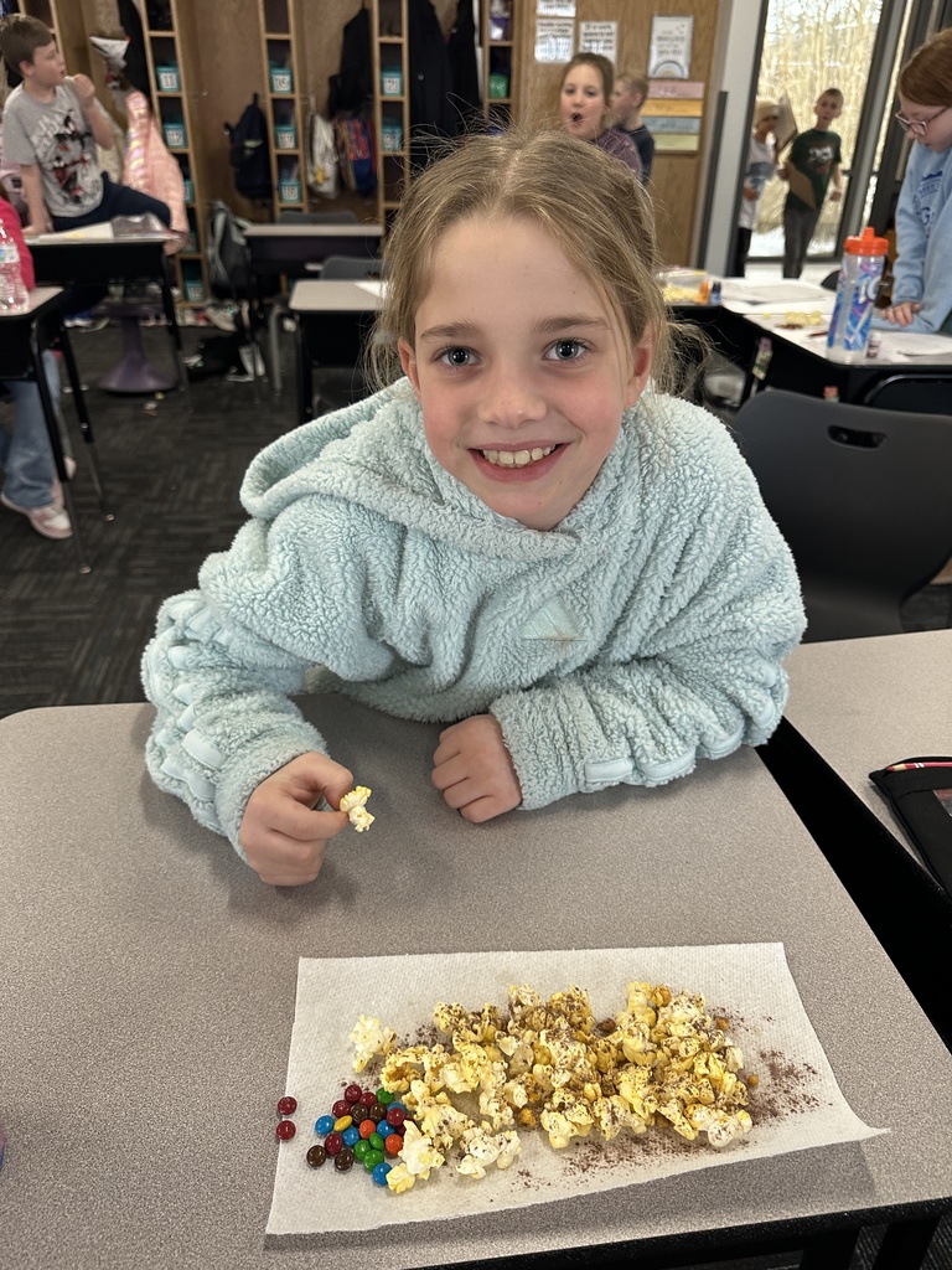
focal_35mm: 24
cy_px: 635
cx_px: 476
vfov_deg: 71.6
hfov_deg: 56.8
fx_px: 880
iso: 250
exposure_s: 1/60
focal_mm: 6.86
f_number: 1.78
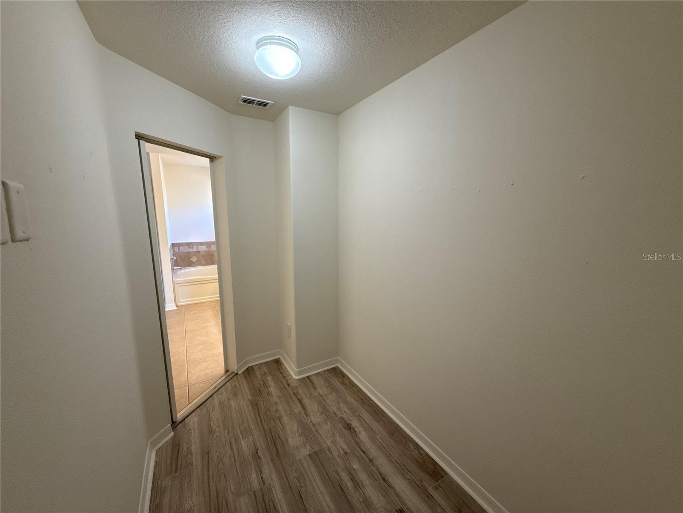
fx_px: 276
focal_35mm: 14
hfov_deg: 102.1
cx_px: 342
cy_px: 256
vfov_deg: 85.7
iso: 250
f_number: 2.2
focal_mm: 2.22
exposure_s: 1/120
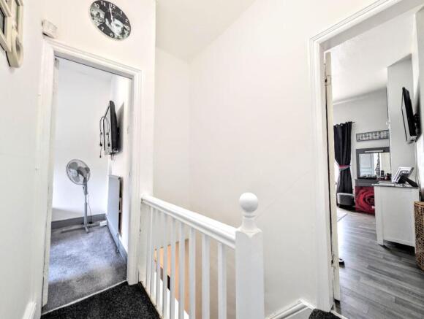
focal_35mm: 12
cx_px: 212
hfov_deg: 110.4
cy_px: 160
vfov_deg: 94.7
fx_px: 147
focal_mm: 2.02
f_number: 1.7
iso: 102
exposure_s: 1/16.7
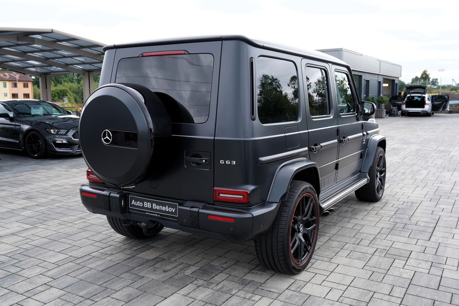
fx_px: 421
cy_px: 153
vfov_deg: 40.0
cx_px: 230
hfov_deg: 57.2
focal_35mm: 33
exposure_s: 1/125
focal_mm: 33
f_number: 5
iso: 100
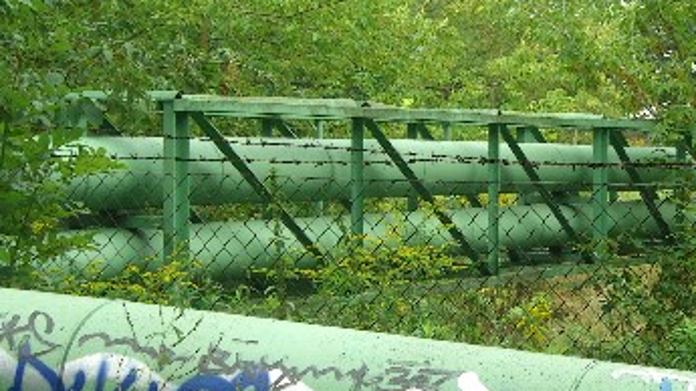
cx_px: 505
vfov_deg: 11.5
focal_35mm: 105
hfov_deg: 20.2
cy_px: 265
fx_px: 1938
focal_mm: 11.8
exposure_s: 1/80
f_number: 3.6
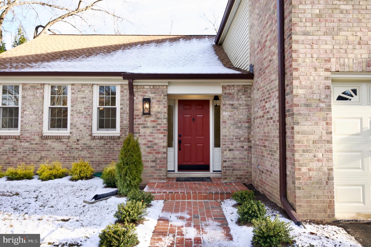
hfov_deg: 73.8
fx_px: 247
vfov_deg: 53.1
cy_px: 124
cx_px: 186
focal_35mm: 24
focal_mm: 24
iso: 320
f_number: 10
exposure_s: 1/50
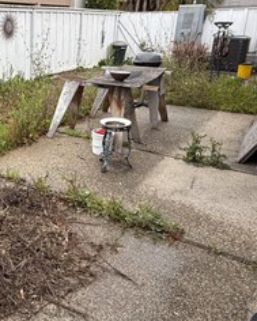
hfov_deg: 36.5
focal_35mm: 37
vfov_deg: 48.9
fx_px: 352
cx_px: 7
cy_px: 139
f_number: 2.2
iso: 50
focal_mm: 2.22
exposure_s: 1/149
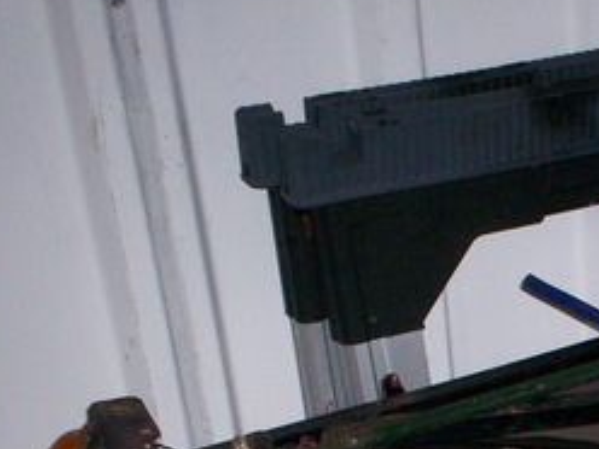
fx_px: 1609
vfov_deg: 15.3
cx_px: 744
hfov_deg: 19.7
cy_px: 541
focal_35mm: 93
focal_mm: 6
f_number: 4.5
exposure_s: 1/60
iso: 140
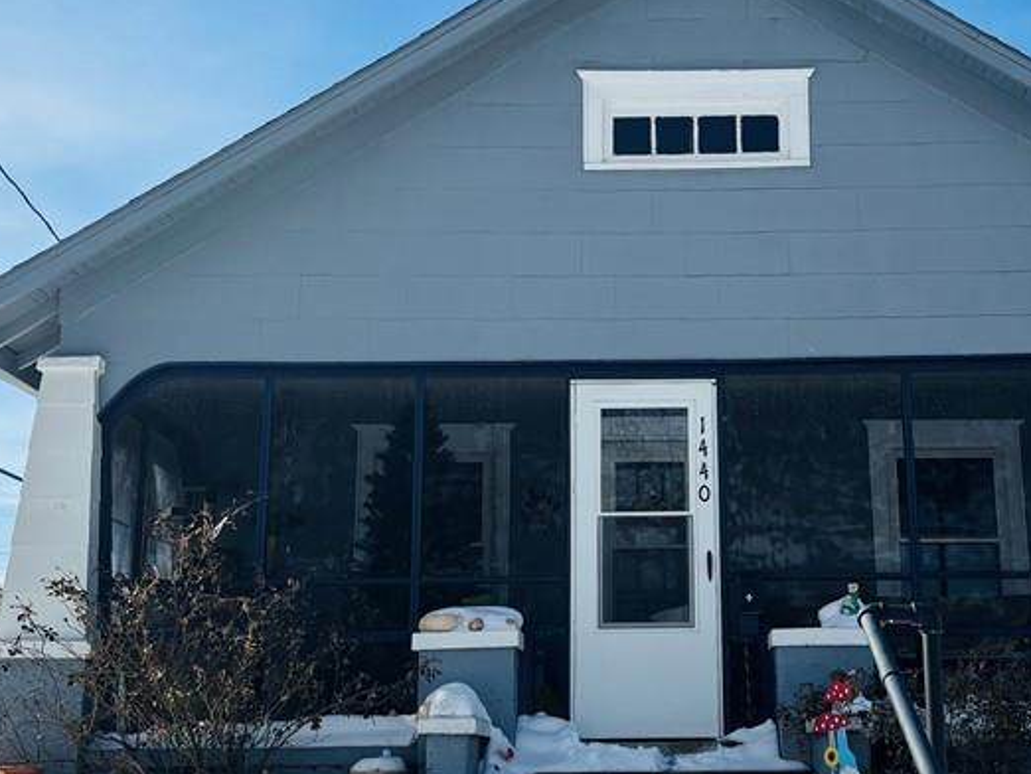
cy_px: 399
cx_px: 664
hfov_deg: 37.2
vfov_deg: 28.6
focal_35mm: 51
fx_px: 1520
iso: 50
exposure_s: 1/5348
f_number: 1.6
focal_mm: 5.96
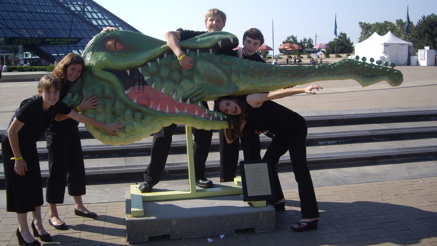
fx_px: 487
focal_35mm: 42
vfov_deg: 28.3
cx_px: 216
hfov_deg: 48.4
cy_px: 96
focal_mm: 7.9
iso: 64
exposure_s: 1/1000
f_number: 2.8
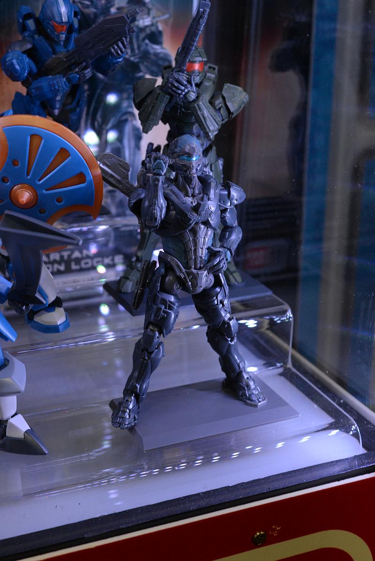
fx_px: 780
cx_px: 188
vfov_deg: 39.6
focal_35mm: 50
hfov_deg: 27.0
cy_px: 280
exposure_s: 1/100
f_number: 9
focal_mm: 50
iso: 3200
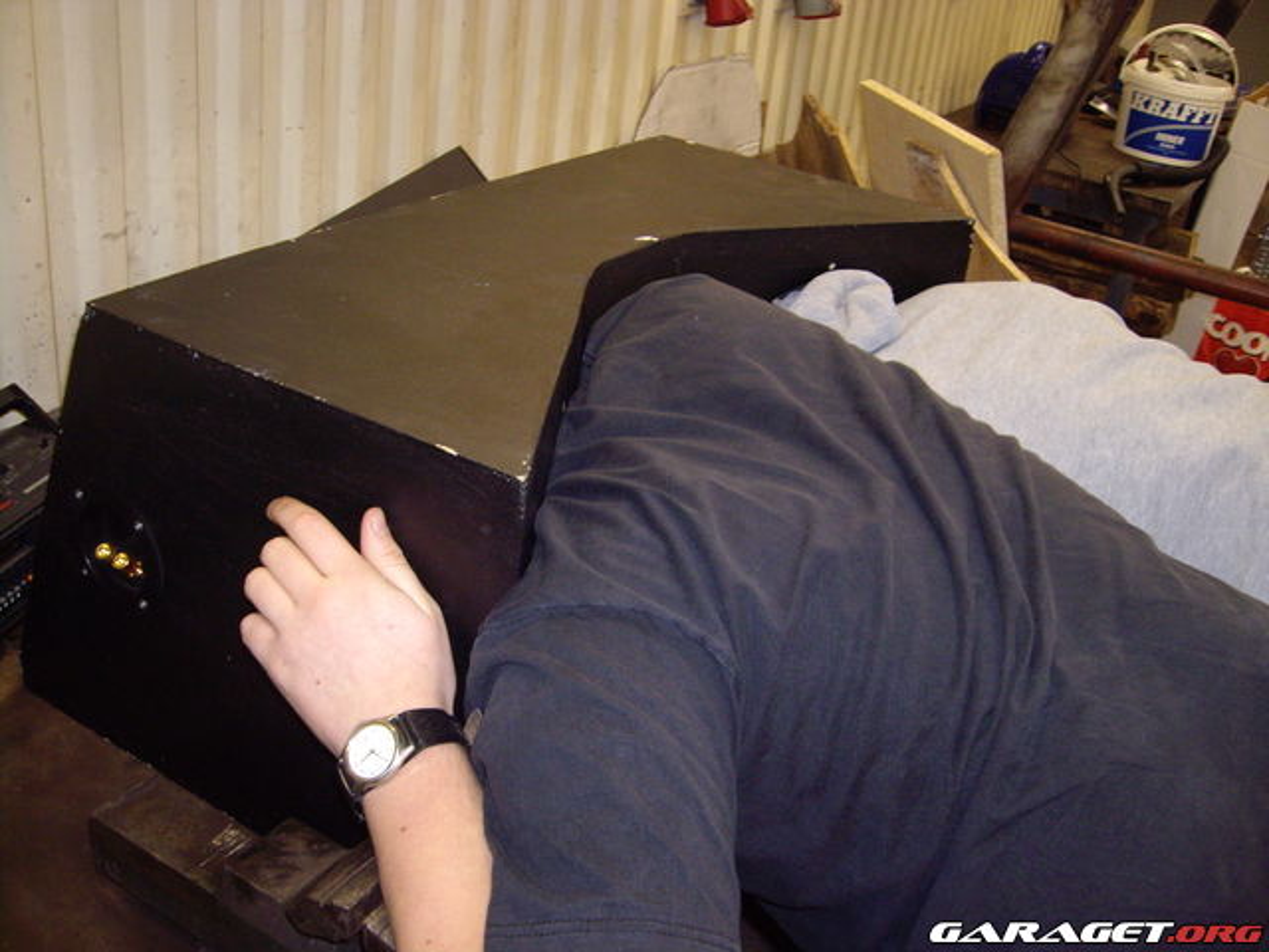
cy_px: 476
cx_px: 634
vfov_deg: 37.7
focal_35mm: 38
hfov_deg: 49.0
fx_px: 1393
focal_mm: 6.2
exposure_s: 1/40
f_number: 2.7
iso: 200
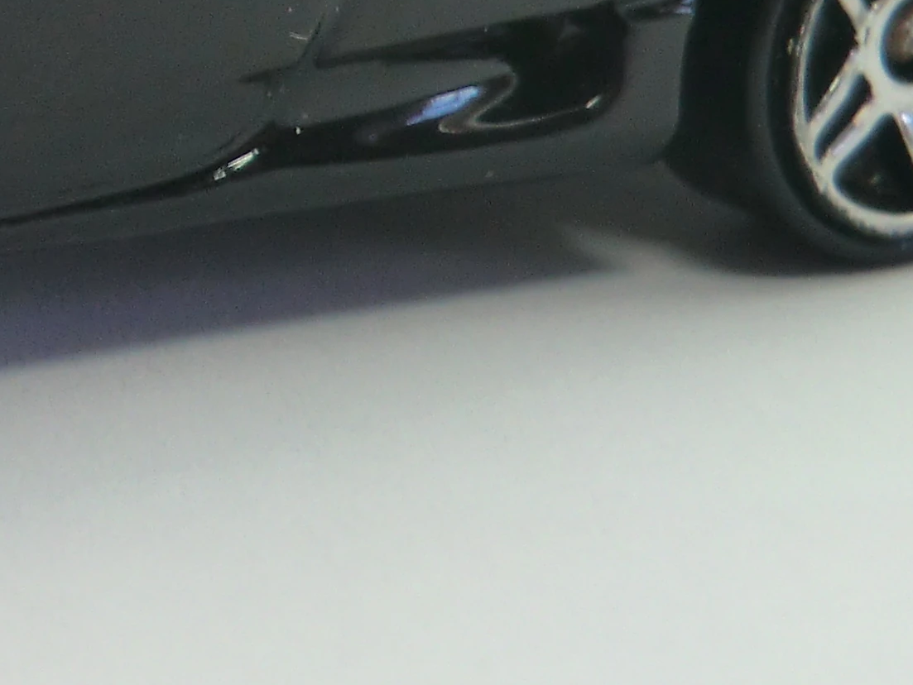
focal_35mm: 145
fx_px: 3826
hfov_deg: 13.1
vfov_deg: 10.0
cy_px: -198
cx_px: -318
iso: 80
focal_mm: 7.1
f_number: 3.8
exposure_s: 1/60
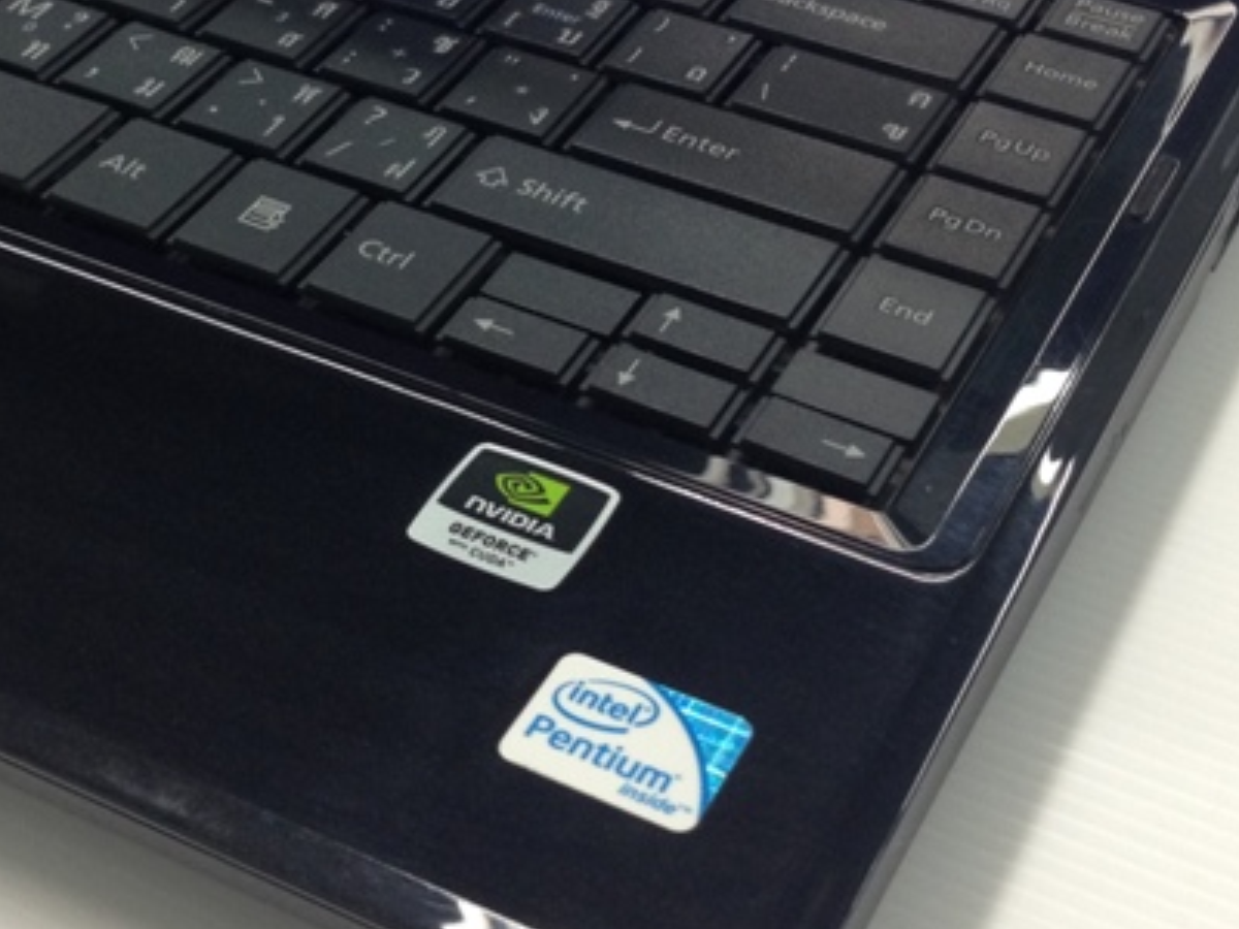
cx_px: 564
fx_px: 2362
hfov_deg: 29.4
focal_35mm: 66
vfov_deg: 22.2
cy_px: 362
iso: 80
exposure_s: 1/20
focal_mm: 4.12
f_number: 2.4
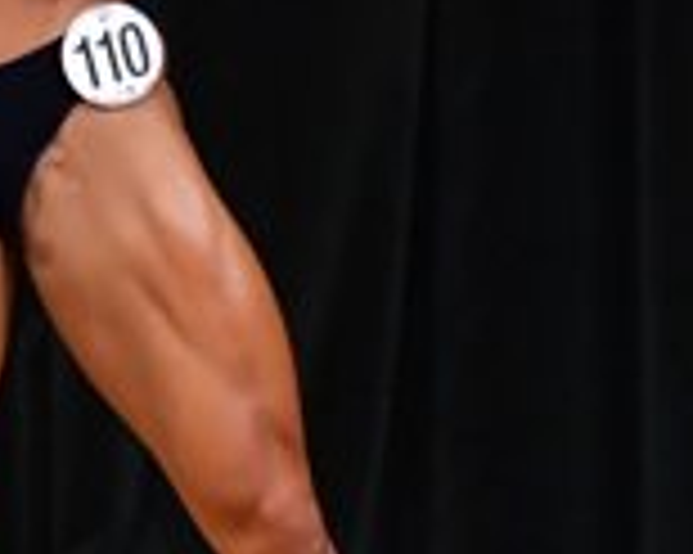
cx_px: -106
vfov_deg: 1.3
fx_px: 24740
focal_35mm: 1207
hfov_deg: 1.6
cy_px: -9
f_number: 5.6
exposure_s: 1/400
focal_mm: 170
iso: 4000
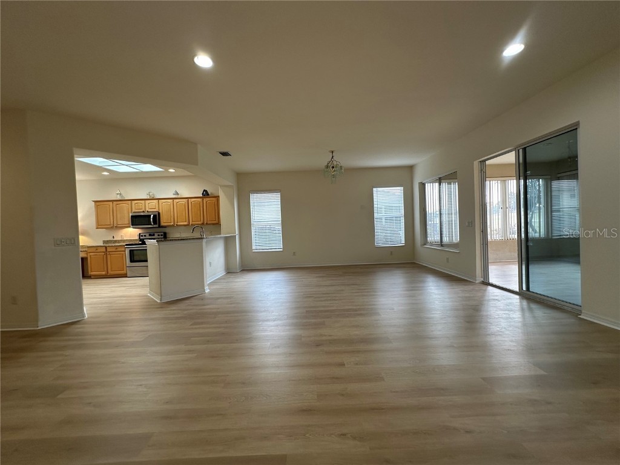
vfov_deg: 85.7
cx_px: 310
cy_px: 232
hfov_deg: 102.1
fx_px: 251
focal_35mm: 14
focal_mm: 2.22
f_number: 2.2
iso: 100
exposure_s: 1/120
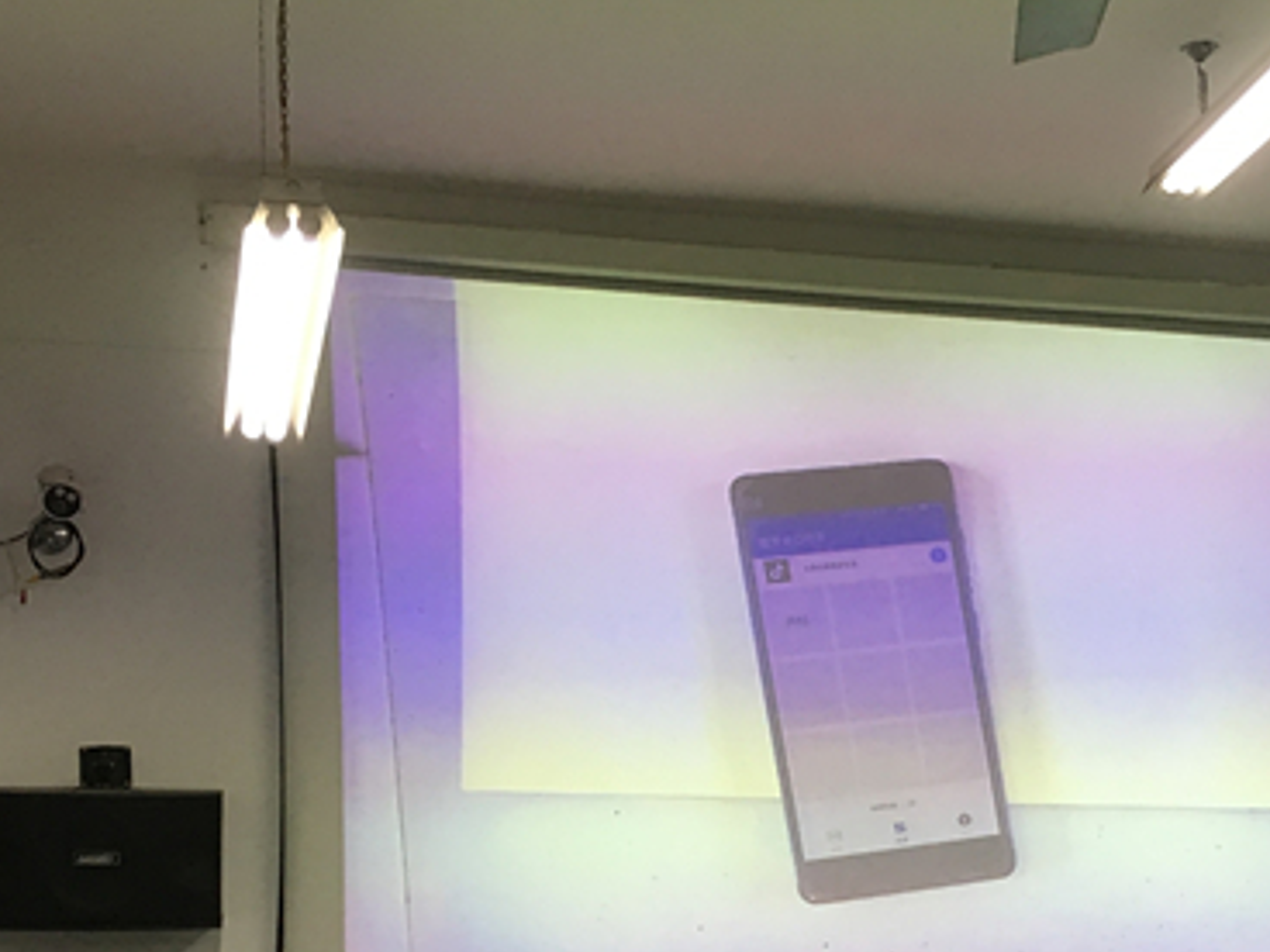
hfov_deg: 30.1
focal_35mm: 63
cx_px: 977
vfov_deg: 22.6
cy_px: 886
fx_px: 2311
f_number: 2.2
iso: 50
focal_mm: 4.15
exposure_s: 1/33
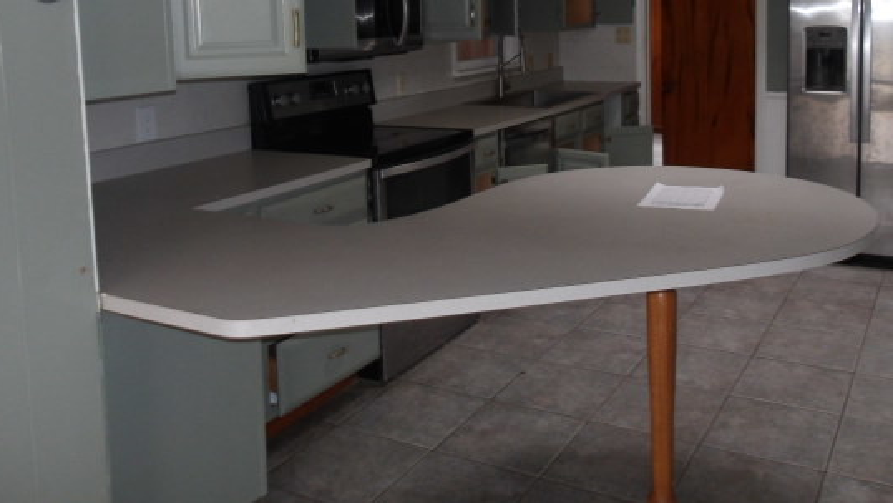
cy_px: 106
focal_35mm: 35
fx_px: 829
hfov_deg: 56.3
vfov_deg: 32.9
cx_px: 521
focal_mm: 4.9
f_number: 3
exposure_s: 1/60
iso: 320
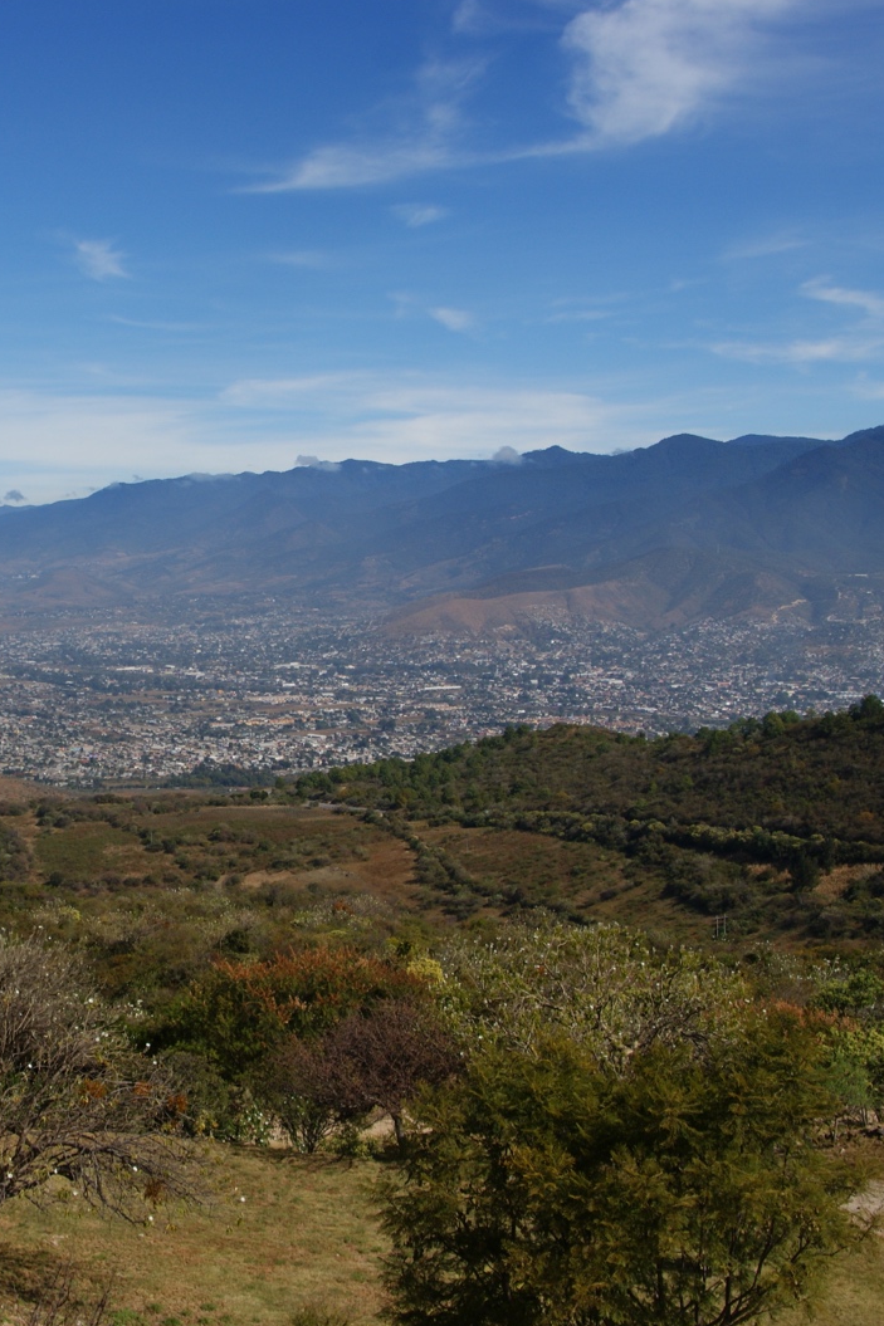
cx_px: 165
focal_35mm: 50
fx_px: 1842
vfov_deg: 39.6
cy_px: 665
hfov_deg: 26.4
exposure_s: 1/320
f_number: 10
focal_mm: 22
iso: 100
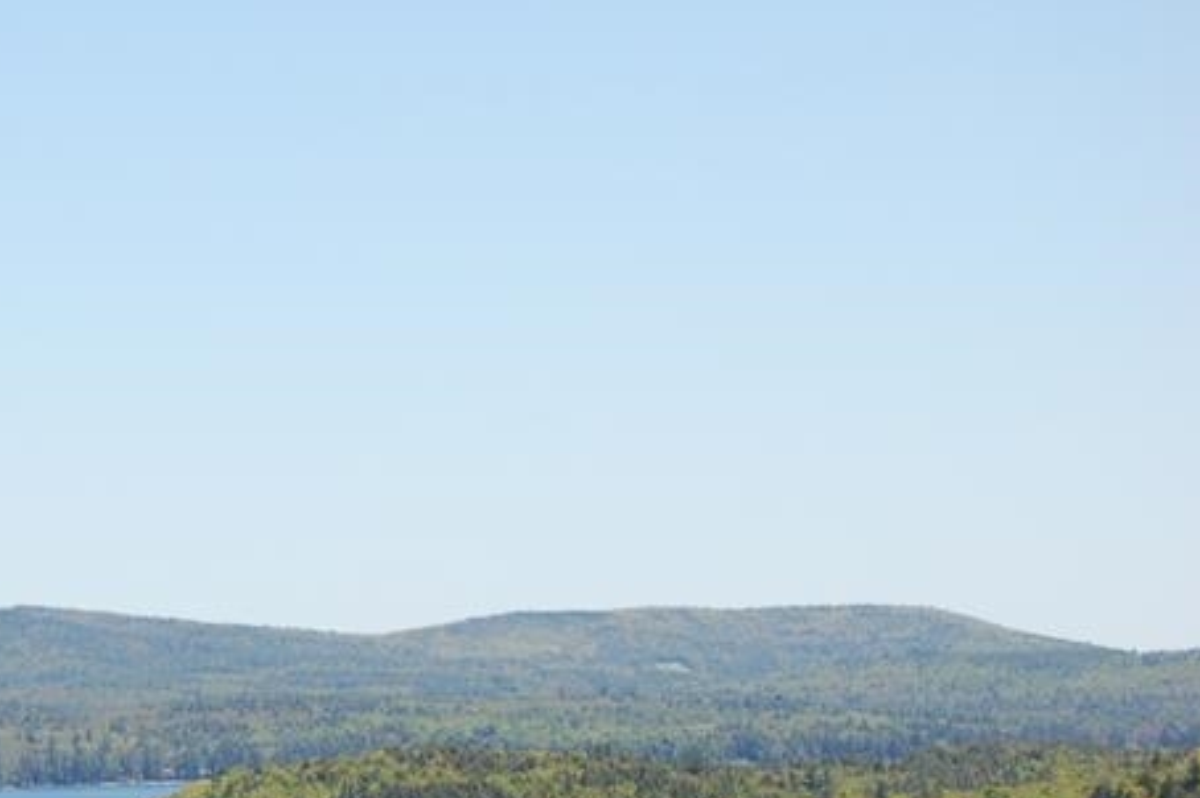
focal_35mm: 186
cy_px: 678
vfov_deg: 7.4
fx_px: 6200
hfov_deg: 10.9
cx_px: -127
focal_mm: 55
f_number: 9
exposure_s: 1/320
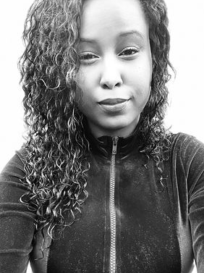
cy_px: 140
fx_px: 268
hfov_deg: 41.7
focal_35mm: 34
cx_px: 104
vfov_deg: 54.0
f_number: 2.2
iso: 400
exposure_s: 1/41
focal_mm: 2.71
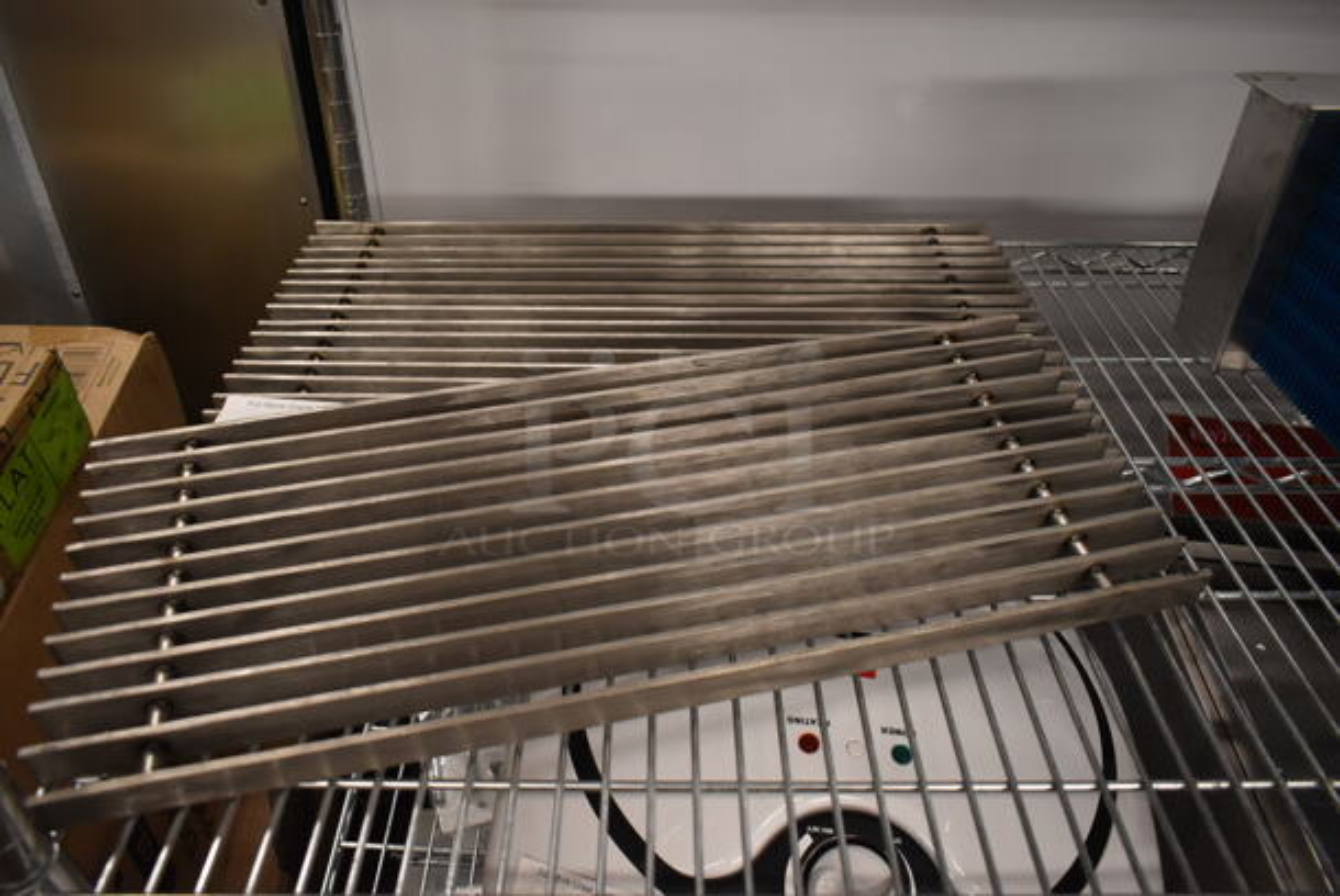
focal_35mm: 27
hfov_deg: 67.3
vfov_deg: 48.0
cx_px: 670
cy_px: 448
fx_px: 1006
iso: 1250
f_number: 3.5
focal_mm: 18
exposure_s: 1/125
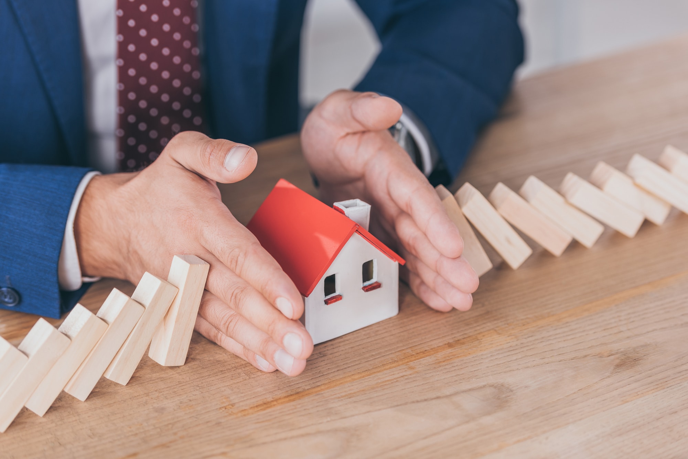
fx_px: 2294
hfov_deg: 17.1
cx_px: 344
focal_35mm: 120
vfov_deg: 11.4
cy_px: 230
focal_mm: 120
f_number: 3.5
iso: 100
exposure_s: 1/200
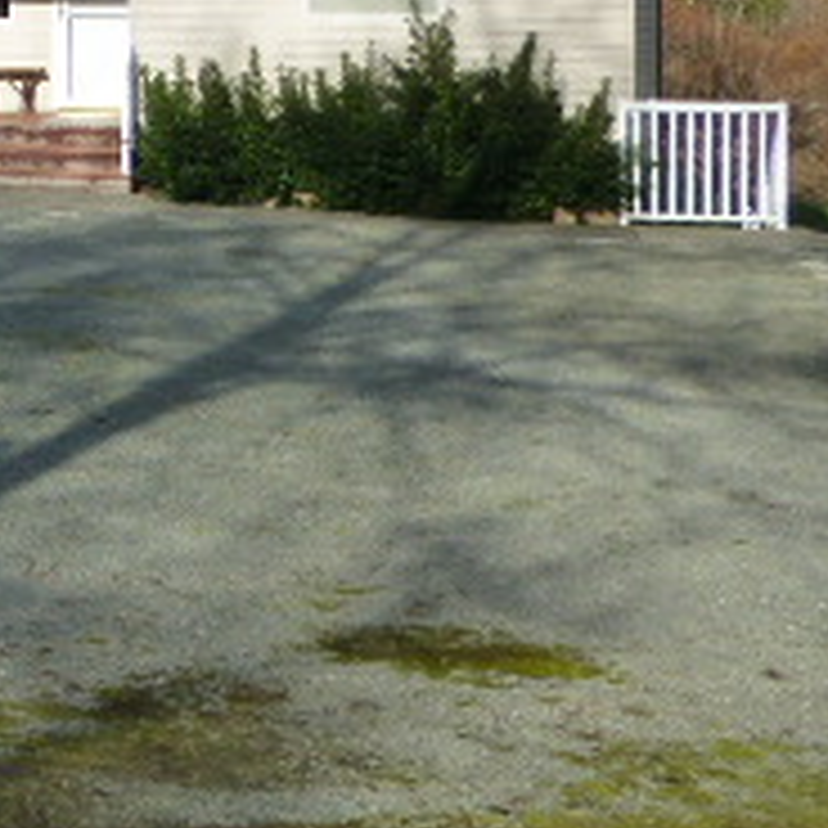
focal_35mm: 92
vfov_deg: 18.2
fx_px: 2490
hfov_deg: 16.3
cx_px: -598
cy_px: -76
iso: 160
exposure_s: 1/800
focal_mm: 5.4
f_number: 4
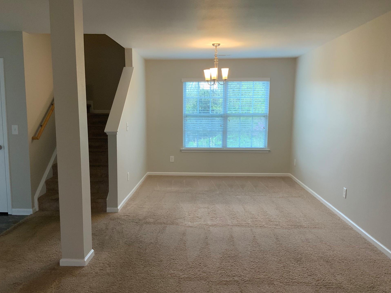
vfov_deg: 45.4
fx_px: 350
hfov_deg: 58.3
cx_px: 186
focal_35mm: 31
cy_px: 153
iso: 80
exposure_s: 1/60
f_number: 1.8
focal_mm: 3
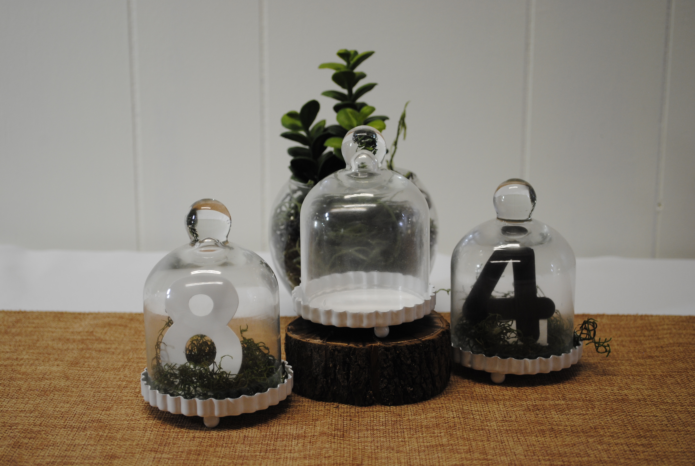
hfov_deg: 33.4
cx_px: 348
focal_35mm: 60
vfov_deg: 22.7
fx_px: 1160
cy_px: 233
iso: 280
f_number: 5.3
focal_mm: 40
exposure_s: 1/30
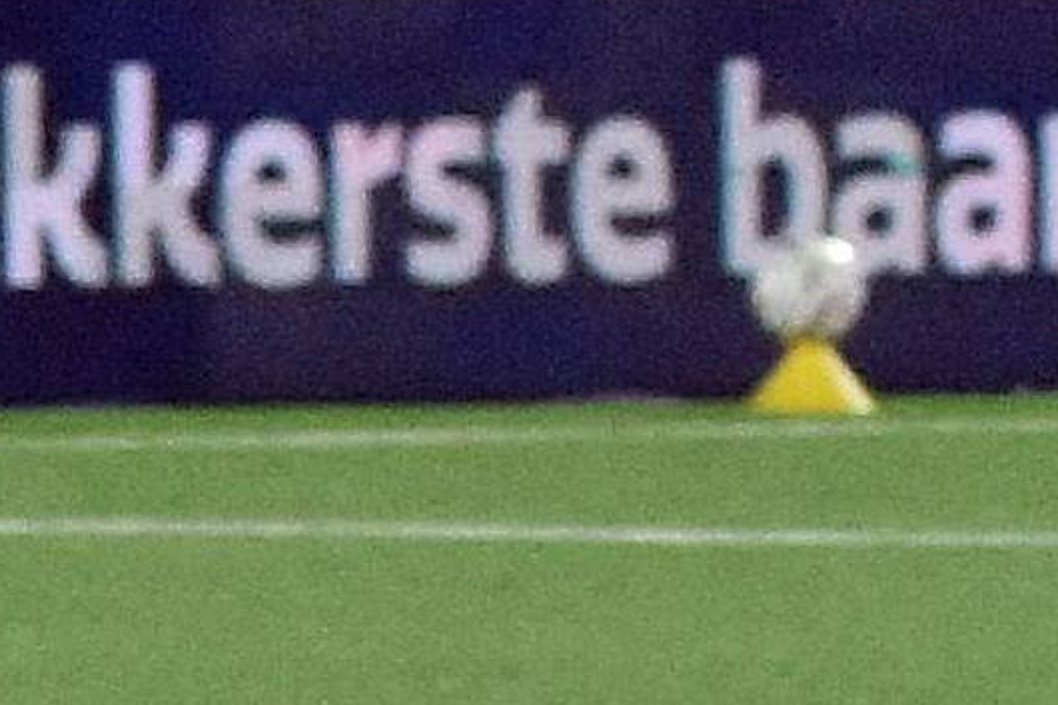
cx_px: -695
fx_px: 12456
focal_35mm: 424
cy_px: 355
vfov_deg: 3.2
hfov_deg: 4.8
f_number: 2.8
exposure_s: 1/640
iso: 2000
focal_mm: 78
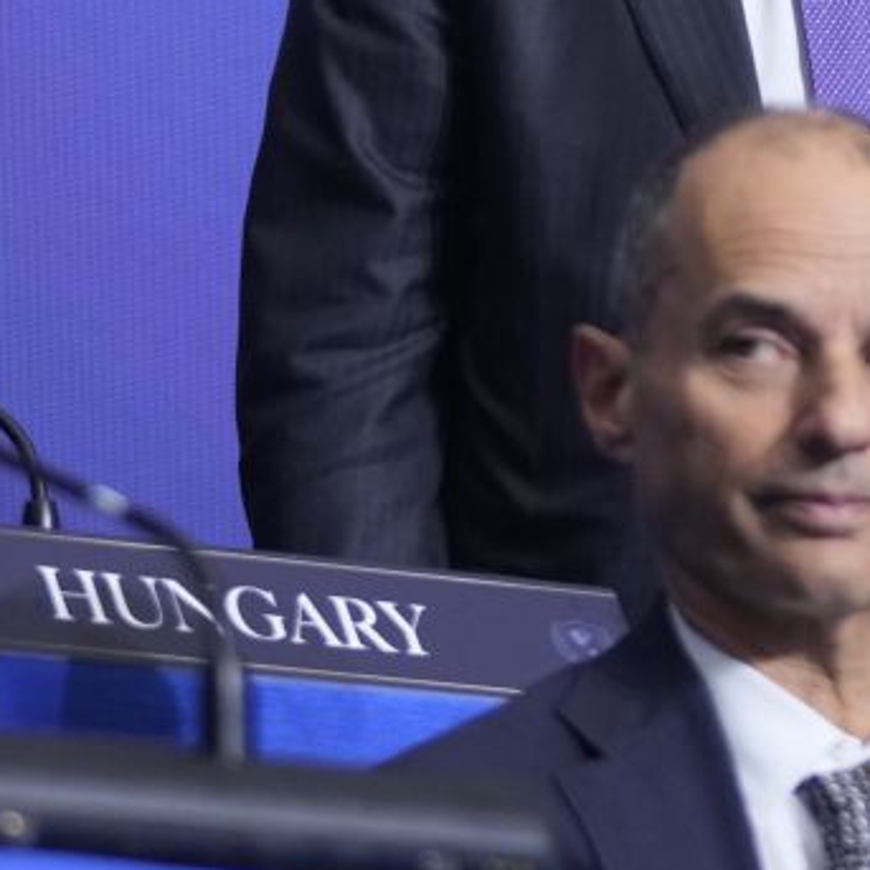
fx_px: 13364
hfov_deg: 3.7
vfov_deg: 3.7
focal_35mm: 470
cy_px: -94
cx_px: 692
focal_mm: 102
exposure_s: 1/500
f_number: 2.8
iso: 1000
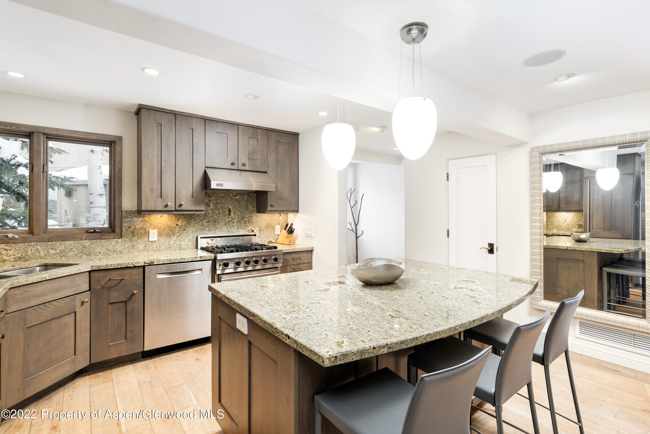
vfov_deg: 70.5
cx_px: 325
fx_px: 307
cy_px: 217
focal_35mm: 17
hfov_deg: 93.3
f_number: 7.1
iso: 640
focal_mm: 17
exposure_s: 1/13
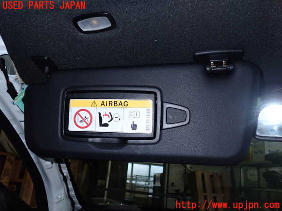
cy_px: 106
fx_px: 244
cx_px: 141
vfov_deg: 46.8
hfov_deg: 60.0
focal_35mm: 30
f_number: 6.3
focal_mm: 5.4
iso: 200
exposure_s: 1/30
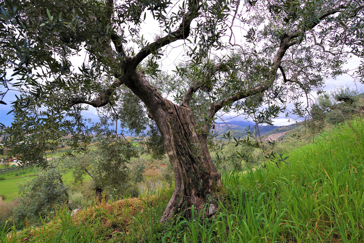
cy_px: 122
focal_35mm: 15
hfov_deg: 100.4
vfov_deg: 77.4
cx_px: 182
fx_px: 152
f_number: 4.5
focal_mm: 15
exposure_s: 1/80
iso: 100
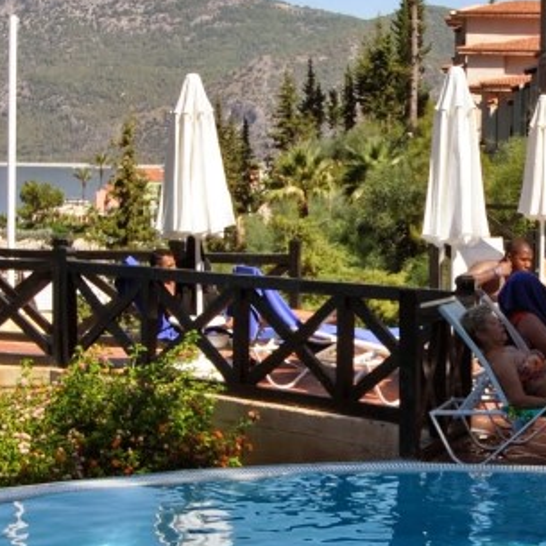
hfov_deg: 17.9
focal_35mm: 96
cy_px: 353
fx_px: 1713
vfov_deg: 18.1
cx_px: 447
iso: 100
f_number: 8
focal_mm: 20
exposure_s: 1/250
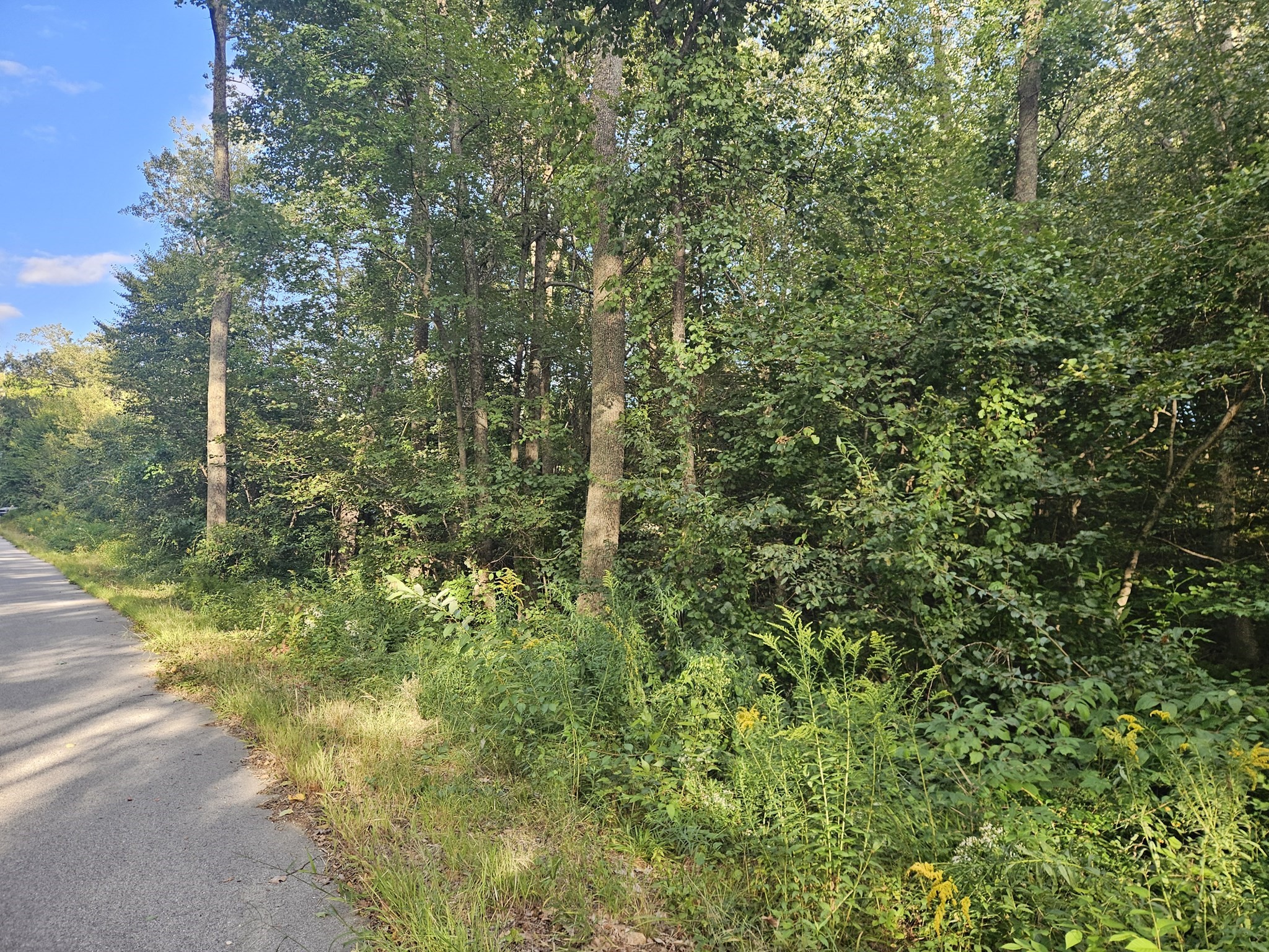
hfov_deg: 73.9
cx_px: 634
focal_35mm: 23
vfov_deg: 58.9
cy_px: 476
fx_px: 843
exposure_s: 1/180
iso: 50
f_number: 1.8
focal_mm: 5.4
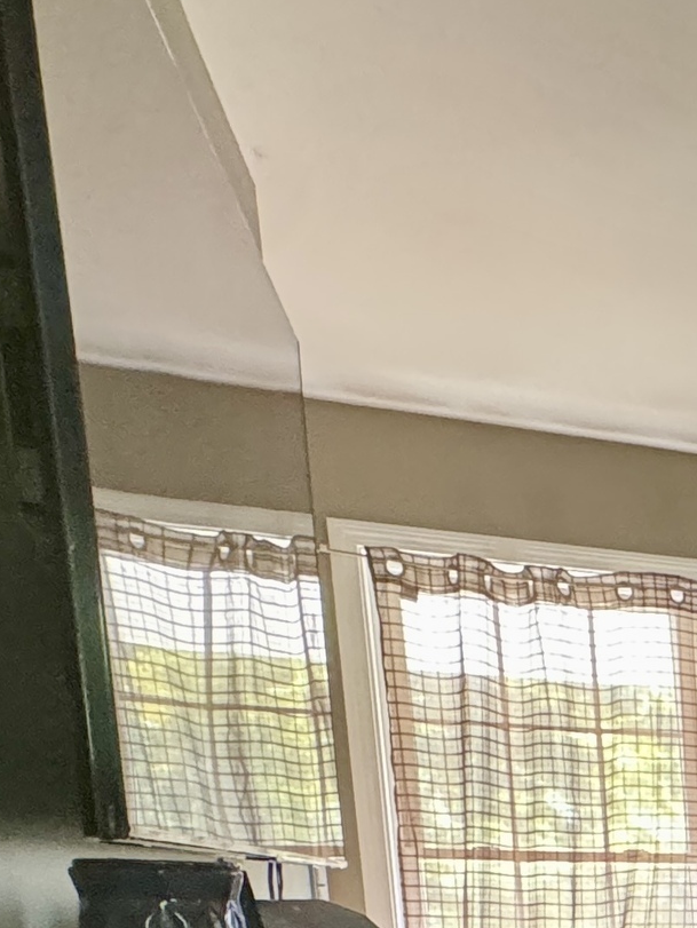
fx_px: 1422
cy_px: 1129
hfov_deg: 19.0
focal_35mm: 53
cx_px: 1338
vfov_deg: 30.4
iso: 640
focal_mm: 2.22
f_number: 2.2
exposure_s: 1/60
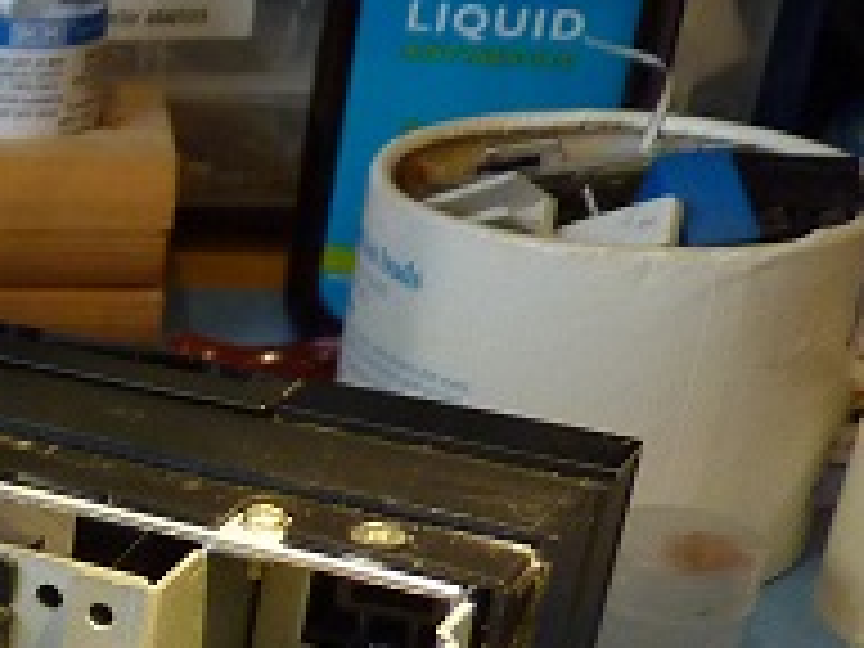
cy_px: 972
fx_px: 2371
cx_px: -747
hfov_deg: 16.7
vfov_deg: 14.5
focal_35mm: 95
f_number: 3.3
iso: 200
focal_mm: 4.1
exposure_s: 1/30
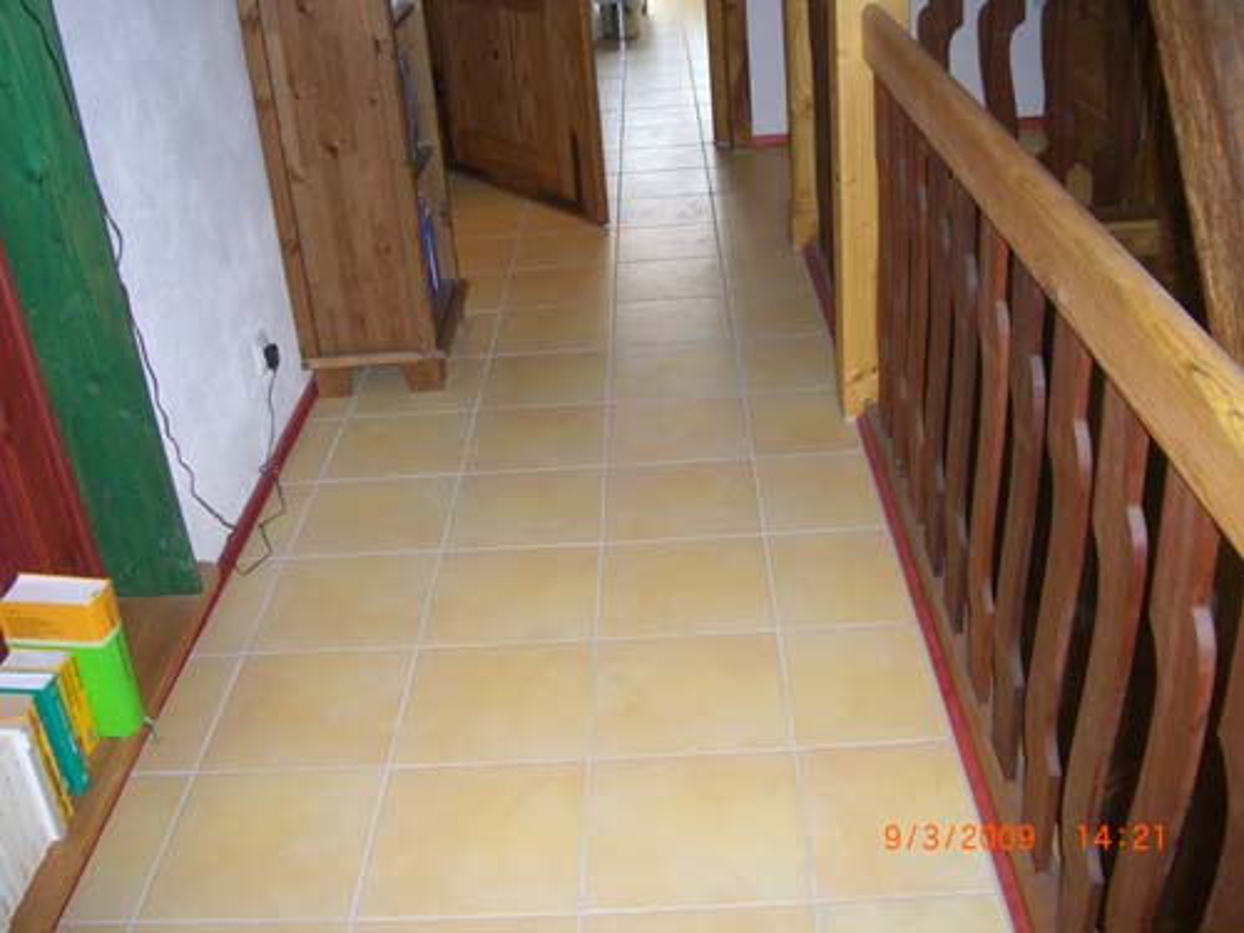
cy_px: 466
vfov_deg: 37.7
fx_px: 1366
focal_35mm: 38
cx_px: 622
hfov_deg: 49.0
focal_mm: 7.9
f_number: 2.8
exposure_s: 1/60
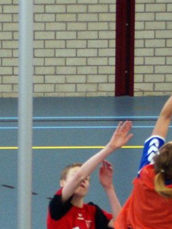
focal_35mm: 164
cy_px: 209
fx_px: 1082
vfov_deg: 12.0
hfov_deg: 9.0
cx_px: 207
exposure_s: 1/125
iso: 400
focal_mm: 35
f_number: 2.8
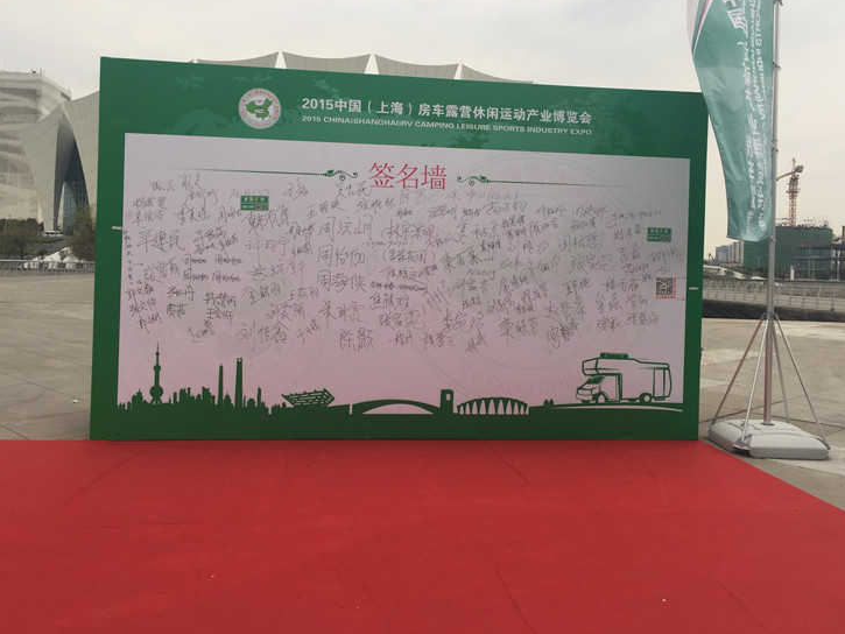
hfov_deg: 56.8
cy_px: 287
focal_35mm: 32
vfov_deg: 44.1
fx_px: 781
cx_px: 446
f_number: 2.2
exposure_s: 1/100
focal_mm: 4.15
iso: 32
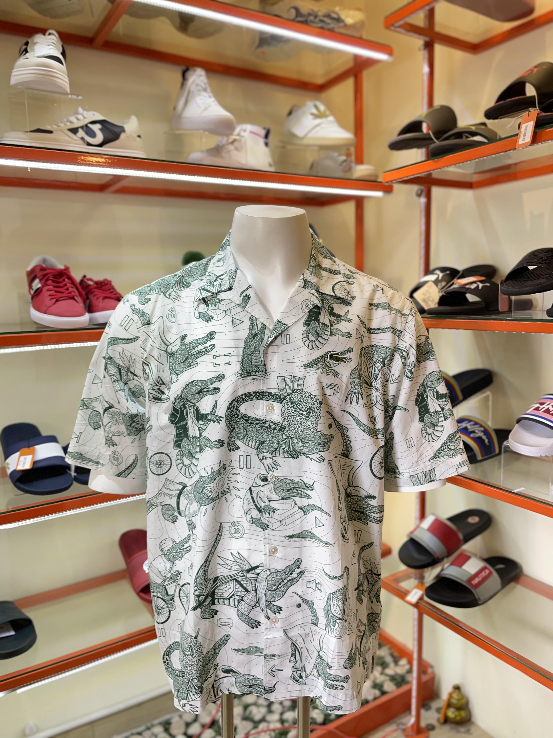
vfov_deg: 67.3
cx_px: 276
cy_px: 369
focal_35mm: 26
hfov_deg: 53.1
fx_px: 554
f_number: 1.6
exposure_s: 1/100
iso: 50
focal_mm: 4.2
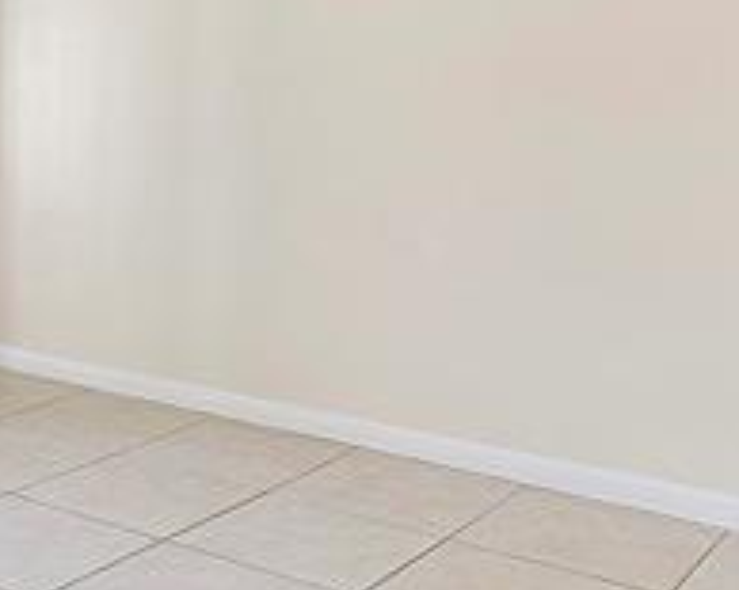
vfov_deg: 25.4
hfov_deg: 29.8
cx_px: -38
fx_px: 1268
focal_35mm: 58
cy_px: 65
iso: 250
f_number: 10
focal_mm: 10
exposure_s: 1/25
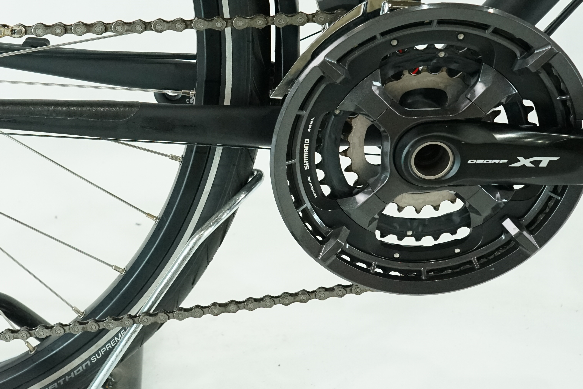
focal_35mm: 59
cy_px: 125
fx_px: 955
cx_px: 169
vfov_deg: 22.9
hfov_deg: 33.5
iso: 3200
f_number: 7.1
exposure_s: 1/200
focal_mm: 30
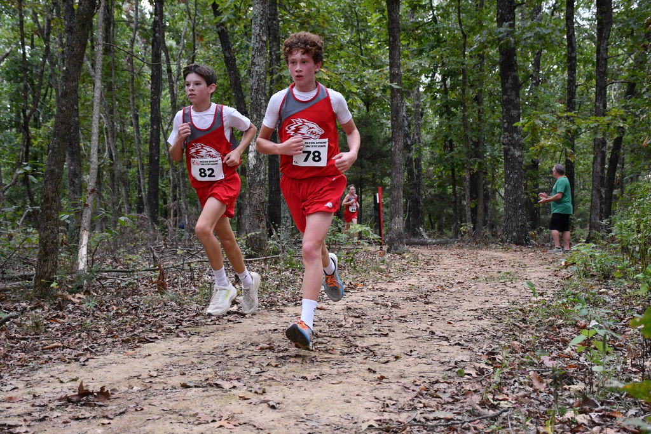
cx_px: 326
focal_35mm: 48
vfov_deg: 28.1
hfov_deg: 41.1
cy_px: 217
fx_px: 868
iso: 1800
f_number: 4
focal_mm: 32
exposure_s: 1/500
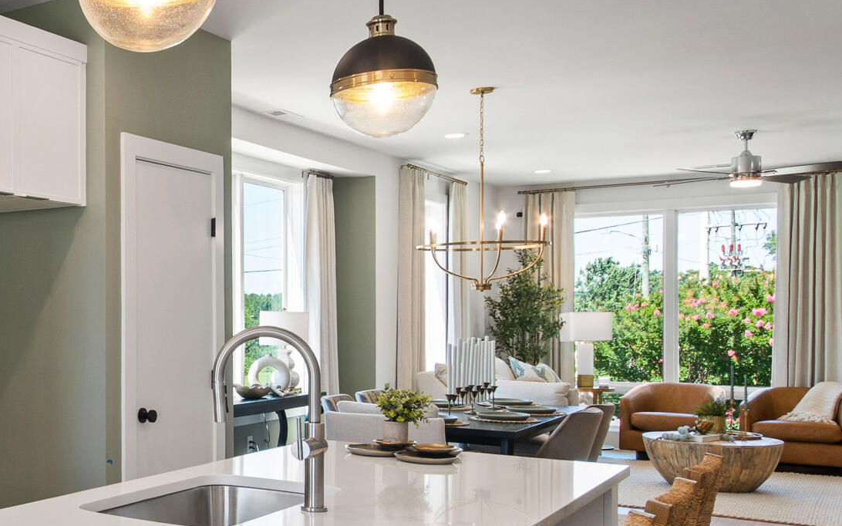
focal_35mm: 42
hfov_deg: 40.1
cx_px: -39
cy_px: 294
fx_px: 964
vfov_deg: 30.5
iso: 100
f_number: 8
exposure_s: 1/10
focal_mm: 10
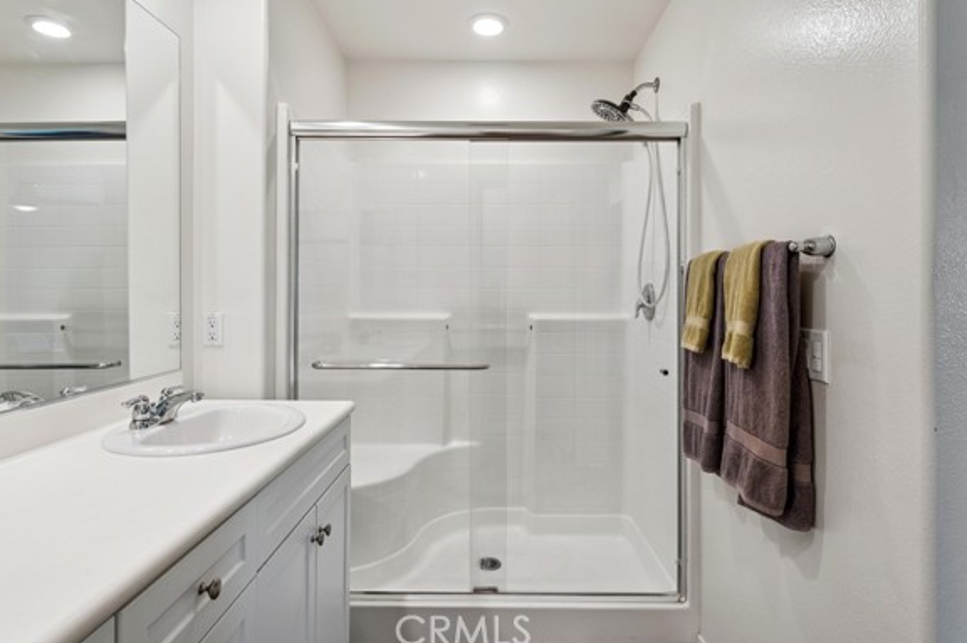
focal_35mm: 20
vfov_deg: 61.5
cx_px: 489
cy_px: 297
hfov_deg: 83.7
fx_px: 540
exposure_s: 1/2.5
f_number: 13
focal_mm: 18.1
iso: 100
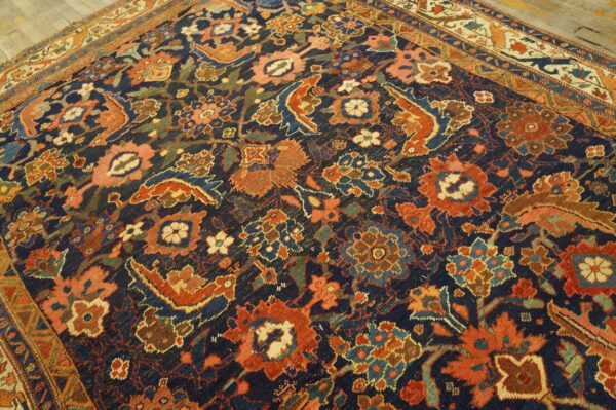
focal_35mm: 30
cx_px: 308
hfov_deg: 62.0
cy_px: 205
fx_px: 513
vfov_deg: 43.5
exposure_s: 1/60
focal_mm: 20
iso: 1250
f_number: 4
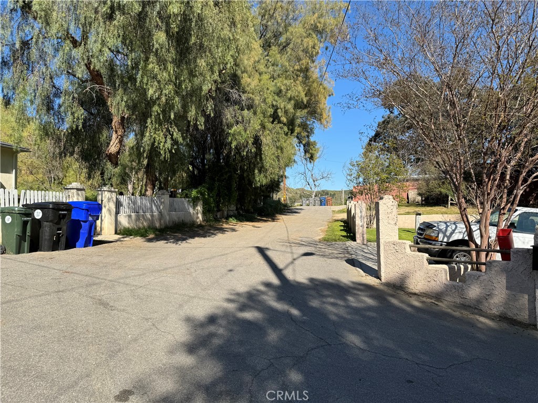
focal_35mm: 24
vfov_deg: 56.8
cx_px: 269
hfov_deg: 71.6
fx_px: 373
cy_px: 202
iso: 80
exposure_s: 1/3597
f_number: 1.78
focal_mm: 6.86
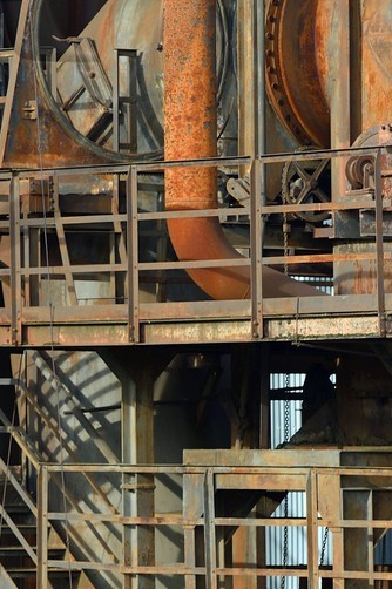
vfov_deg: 5.0
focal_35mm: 414
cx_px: -155
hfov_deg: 3.3
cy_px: -81
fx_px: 6771
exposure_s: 1/200
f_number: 6.3
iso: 200
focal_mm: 130
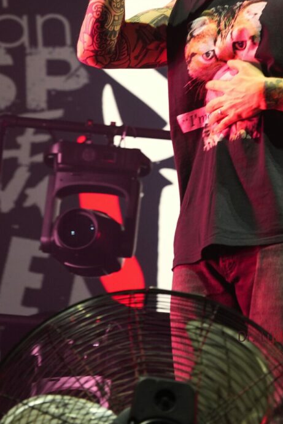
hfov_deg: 10.2
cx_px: 187
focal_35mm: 135
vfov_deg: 15.1
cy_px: 87
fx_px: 1591
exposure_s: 1/160
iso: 1600
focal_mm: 54
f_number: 4.5
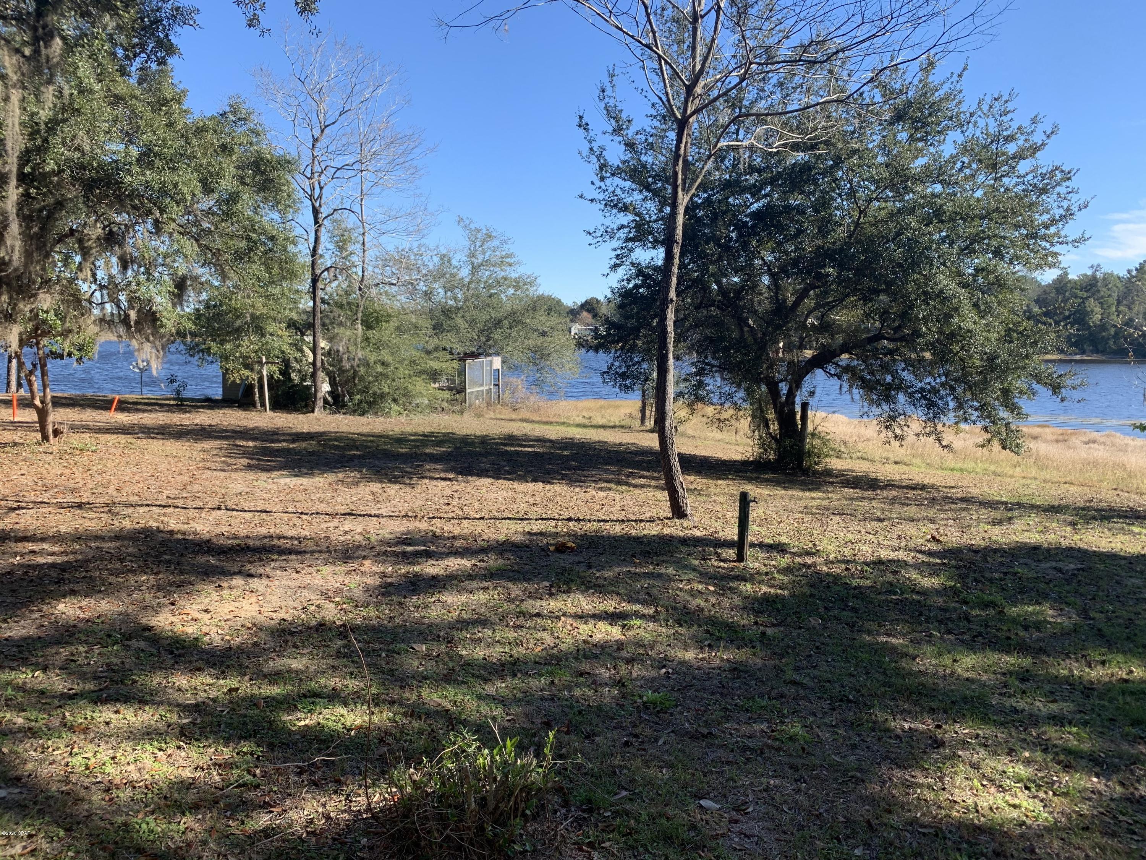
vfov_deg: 53.1
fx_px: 861
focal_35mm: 26
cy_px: 430
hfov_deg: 67.3
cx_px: 573
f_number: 1.8
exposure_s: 1/796
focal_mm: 4.25
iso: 25
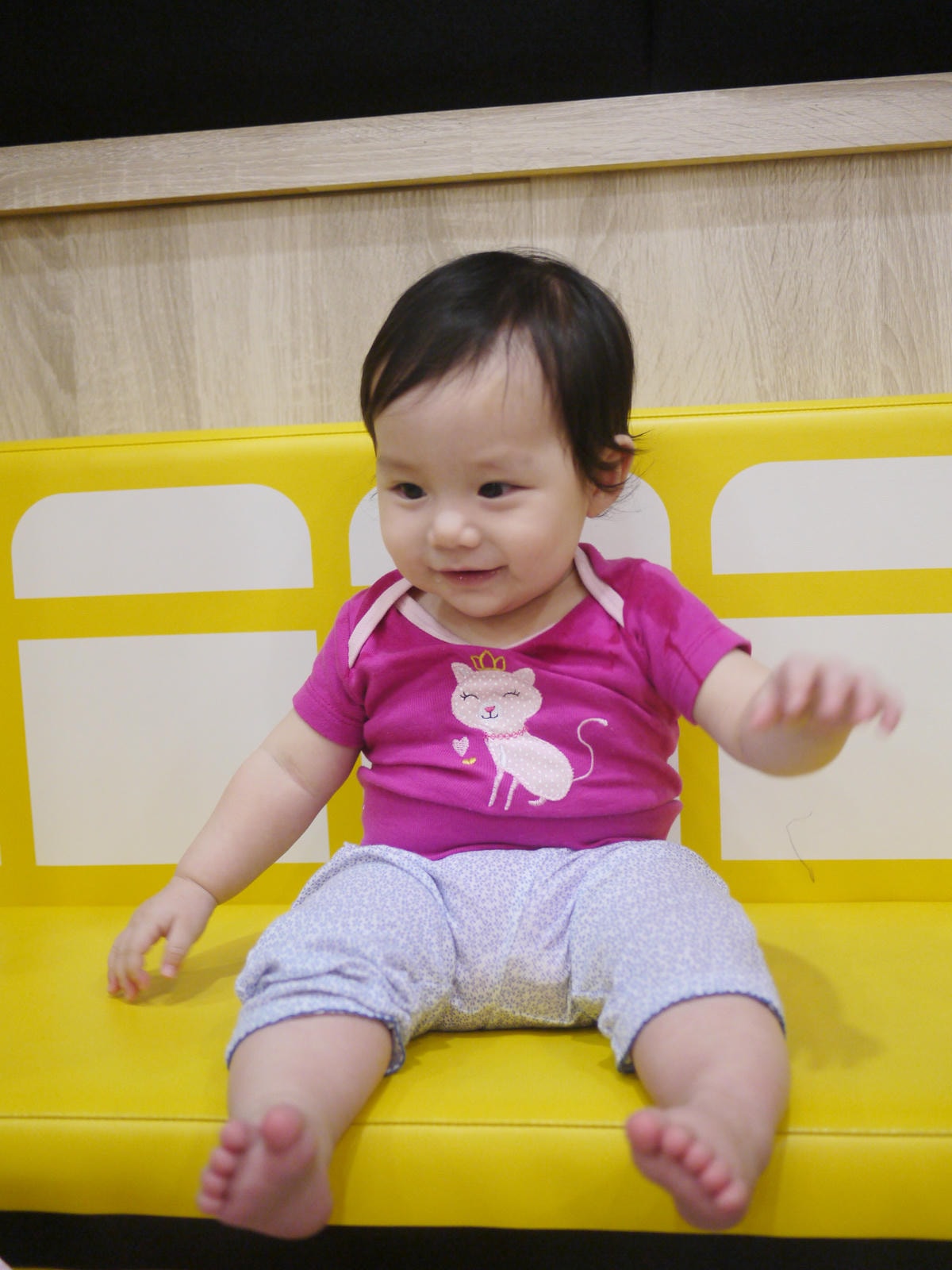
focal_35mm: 40
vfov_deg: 46.8
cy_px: 635
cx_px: 476
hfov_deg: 36.0
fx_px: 1467
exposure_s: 1/125
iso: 640
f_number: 1.7
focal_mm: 20
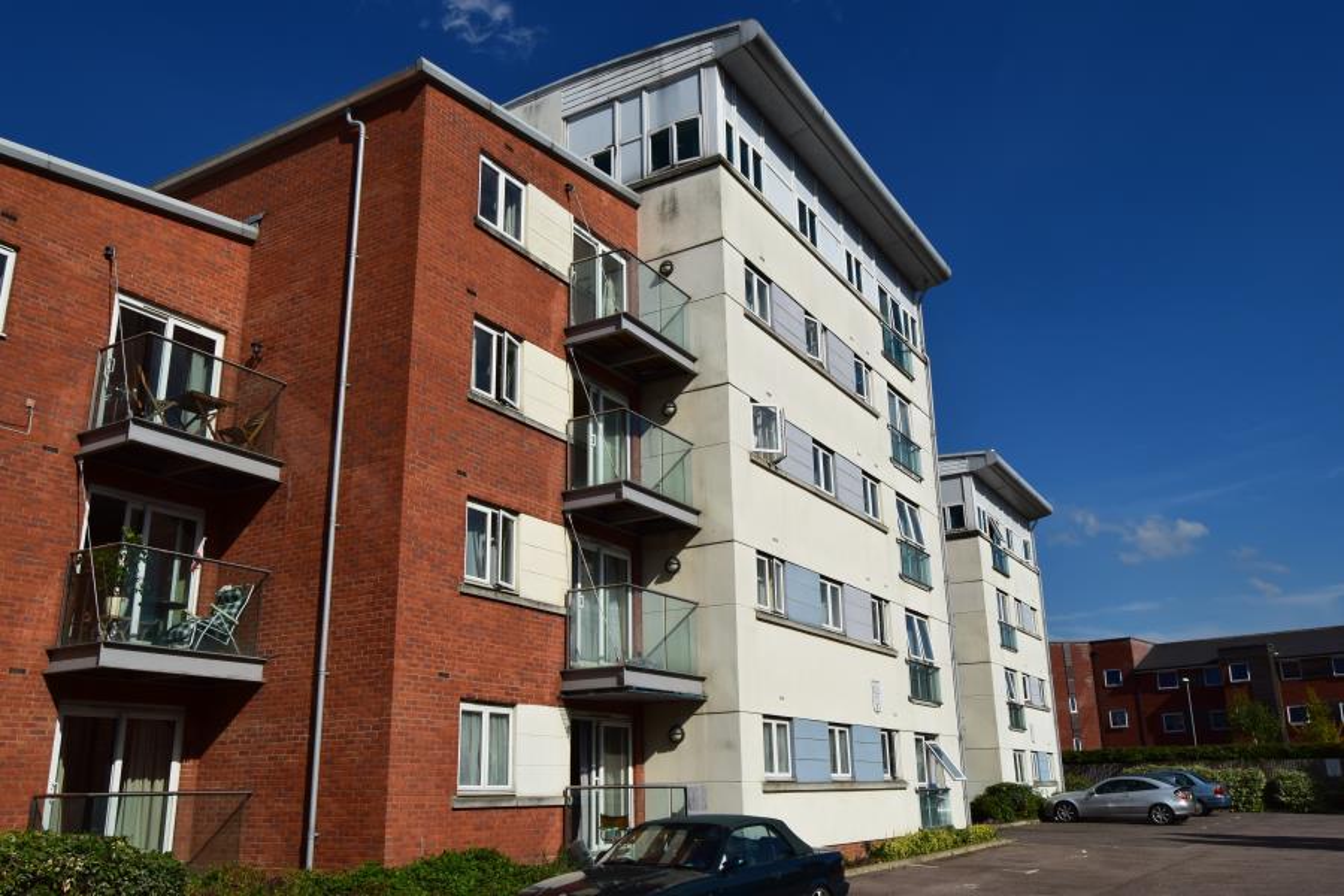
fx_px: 1064
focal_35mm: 28
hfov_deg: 64.6
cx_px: 672
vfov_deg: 45.7
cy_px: 448
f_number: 11
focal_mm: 19
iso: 200
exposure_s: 1/640
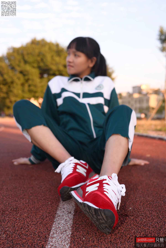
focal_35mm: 35
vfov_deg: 54.4
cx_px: 83
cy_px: 124
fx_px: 242
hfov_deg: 37.9
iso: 100
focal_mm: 35
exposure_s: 1/100
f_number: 5.6
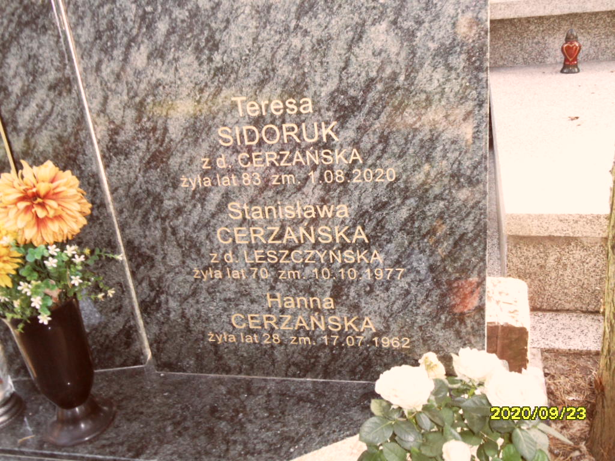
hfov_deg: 56.8
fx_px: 569
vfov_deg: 44.2
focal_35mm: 32
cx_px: 308
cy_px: 230
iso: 200
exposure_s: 1/30
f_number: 3.4
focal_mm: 5.3
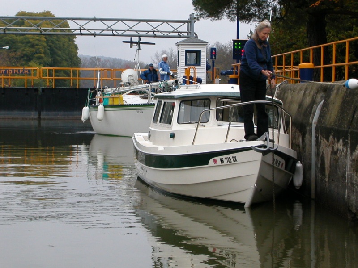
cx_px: 179
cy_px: 134
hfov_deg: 17.7
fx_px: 1148
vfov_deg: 13.3
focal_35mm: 111
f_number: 4.8
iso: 100
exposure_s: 1/105
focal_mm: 16.8
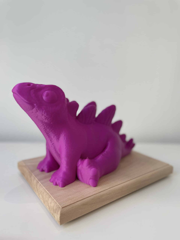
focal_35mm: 26
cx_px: 90
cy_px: 120
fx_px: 180
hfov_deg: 53.1
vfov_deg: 67.3
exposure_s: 1/100
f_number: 1.6
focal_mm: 4.2
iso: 40
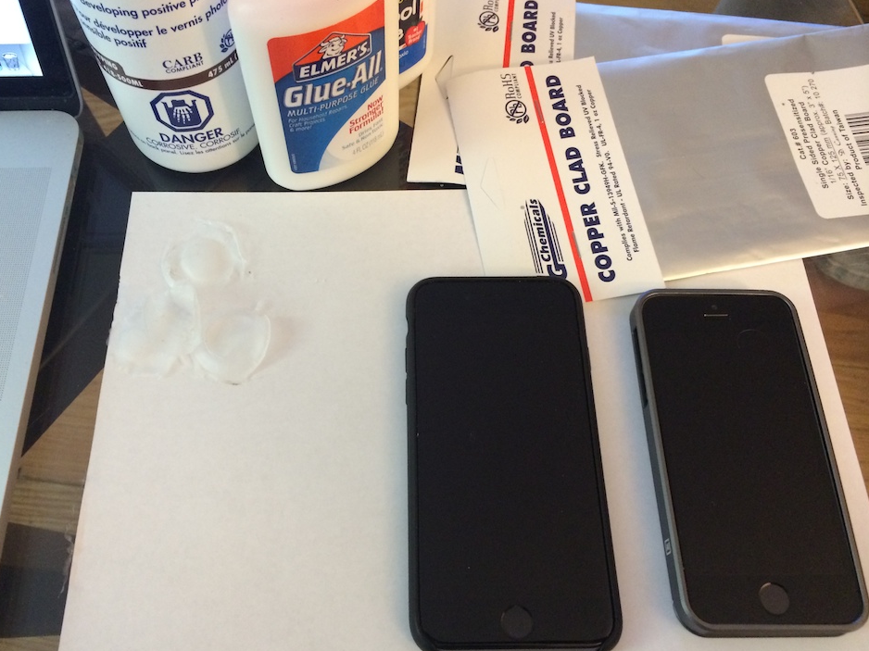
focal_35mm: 32
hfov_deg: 56.8
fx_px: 803
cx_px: 409
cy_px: 329
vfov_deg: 44.1
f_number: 2.2
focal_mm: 4.12
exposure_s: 1/17
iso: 320
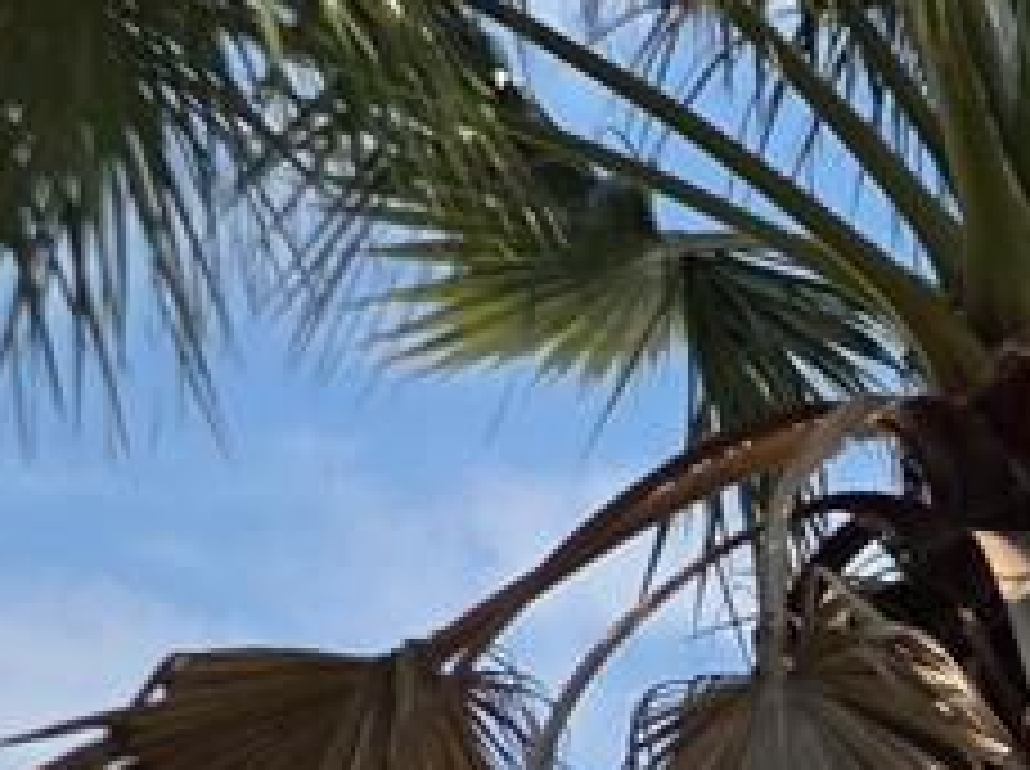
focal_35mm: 161
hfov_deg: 9.0
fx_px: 4783
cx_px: 3414
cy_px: 2441
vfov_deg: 7.8
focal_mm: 6.3
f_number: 1.7
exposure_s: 1/7333
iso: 80
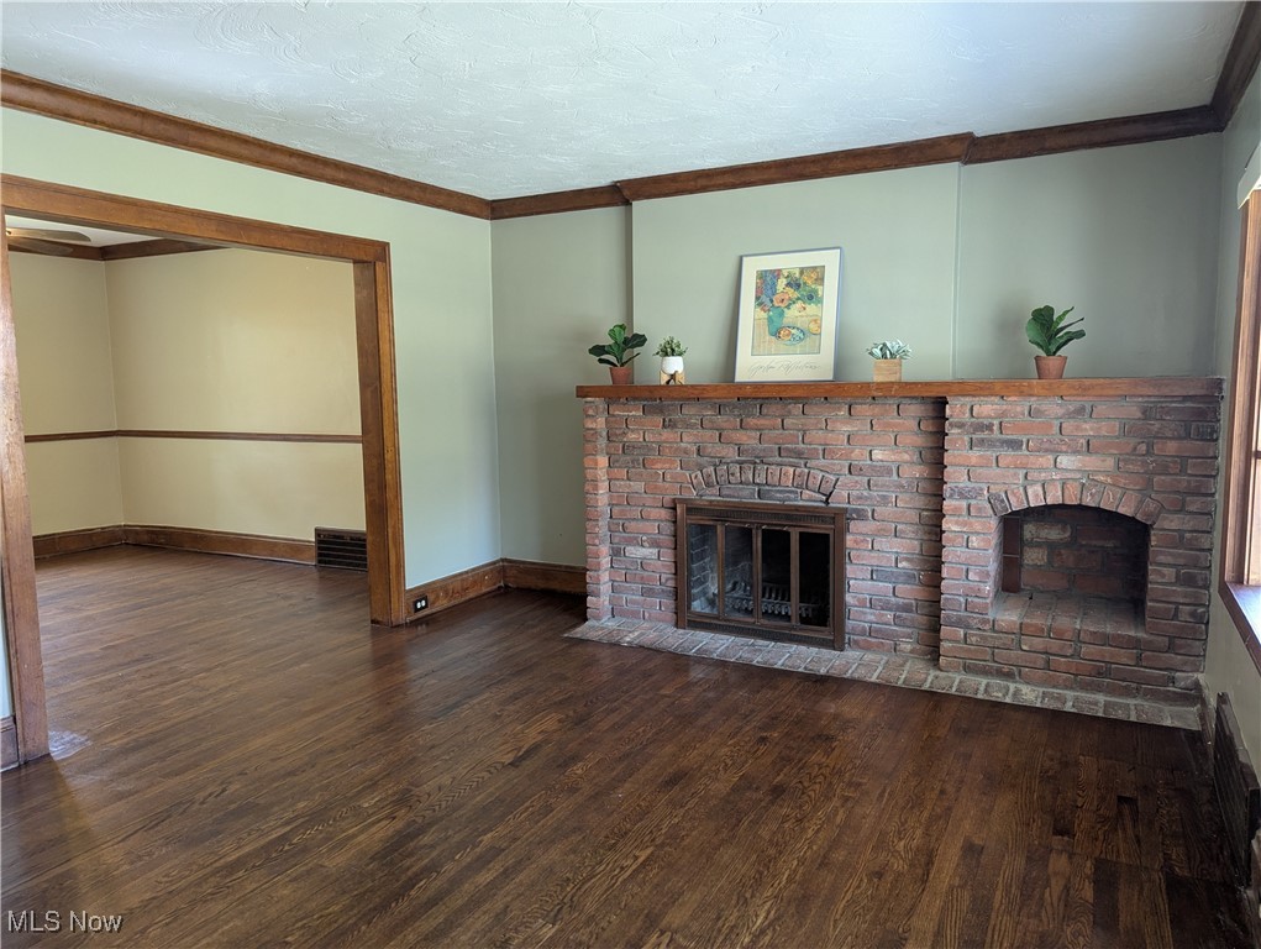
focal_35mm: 24
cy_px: 474
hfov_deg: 71.5
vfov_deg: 56.9
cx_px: 630
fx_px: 875
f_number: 1.85
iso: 260
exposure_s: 1/45
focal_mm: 6.81
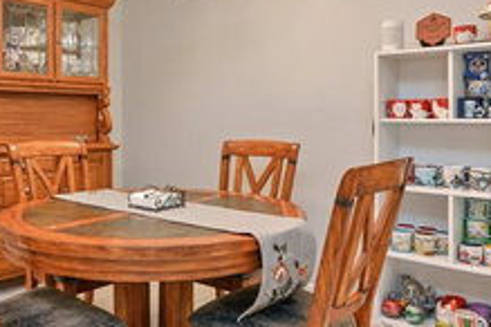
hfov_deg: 53.4
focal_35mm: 35
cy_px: 130
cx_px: 164
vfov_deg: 37.7
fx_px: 477
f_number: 8
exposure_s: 1/1.67
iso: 250
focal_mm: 16
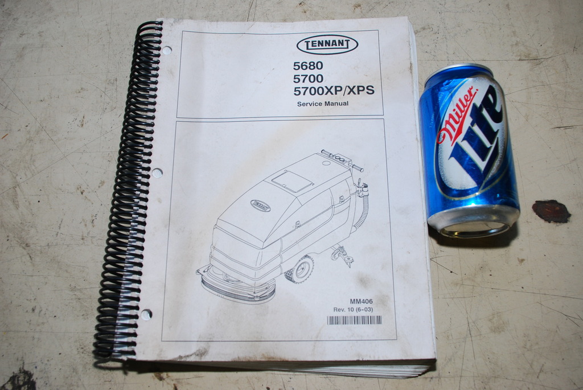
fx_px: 535
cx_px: 292
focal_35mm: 33
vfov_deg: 40.1
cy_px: 195
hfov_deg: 57.2
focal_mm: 22
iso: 200
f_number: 5
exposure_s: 1/60
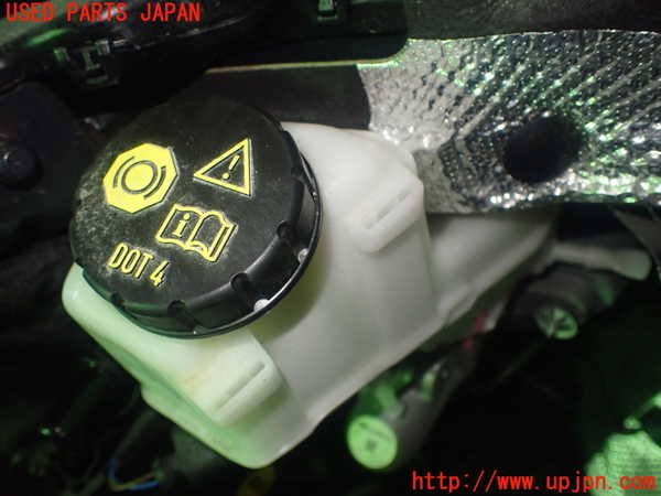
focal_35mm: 30
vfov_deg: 46.8
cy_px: 248
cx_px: 330
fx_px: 573
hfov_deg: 60.0
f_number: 2.3
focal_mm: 5.4
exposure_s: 1/125
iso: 500
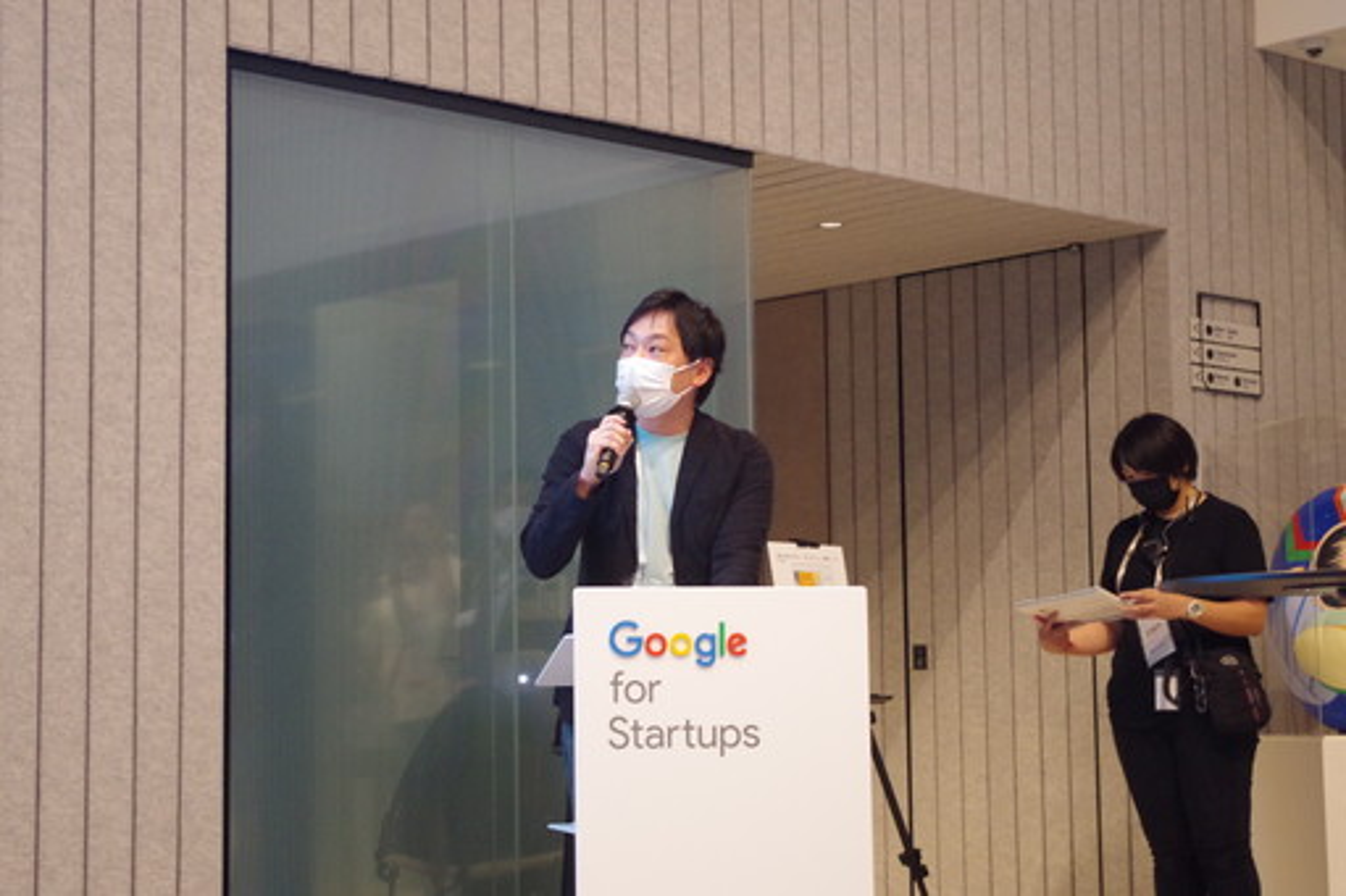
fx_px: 2691
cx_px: 673
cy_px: 448
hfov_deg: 28.1
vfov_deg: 18.9
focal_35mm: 72
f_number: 5.6
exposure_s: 1/50
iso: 3200
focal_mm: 47.5
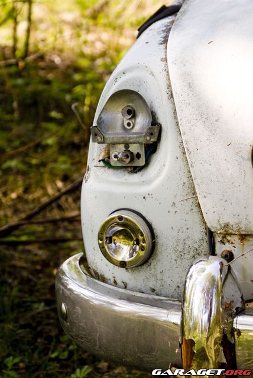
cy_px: 189
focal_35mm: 105
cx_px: 126
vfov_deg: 19.4
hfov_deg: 13.1
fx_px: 1104
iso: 125
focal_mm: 70
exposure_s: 1/125
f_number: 5.6
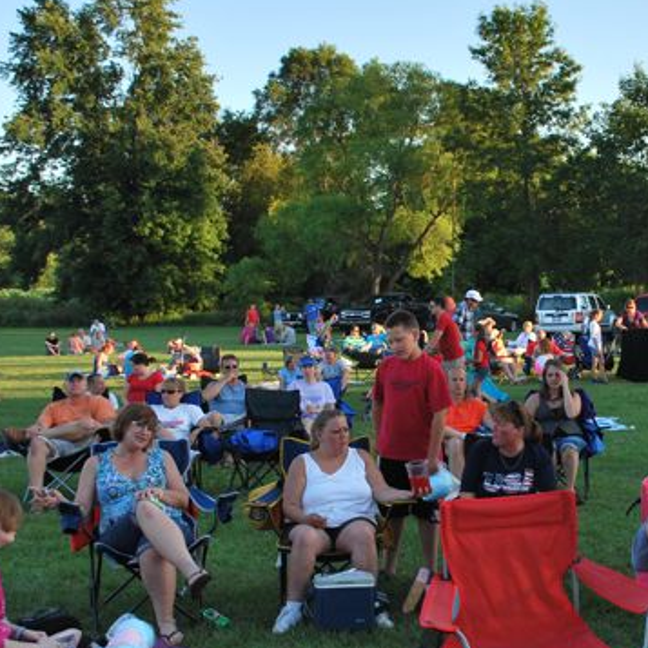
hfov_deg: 30.2
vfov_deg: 31.1
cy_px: 339
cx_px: 539
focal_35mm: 55
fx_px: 1165
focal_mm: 24
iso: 140
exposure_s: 1/125
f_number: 5.6
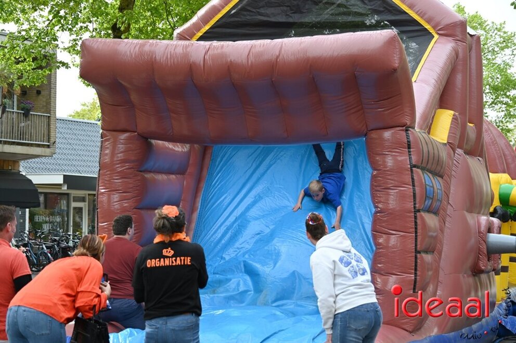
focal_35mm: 79
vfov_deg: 17.2
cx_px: 258
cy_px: 172
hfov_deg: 25.7
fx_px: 1131
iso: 250
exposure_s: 1/250
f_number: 6
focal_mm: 79
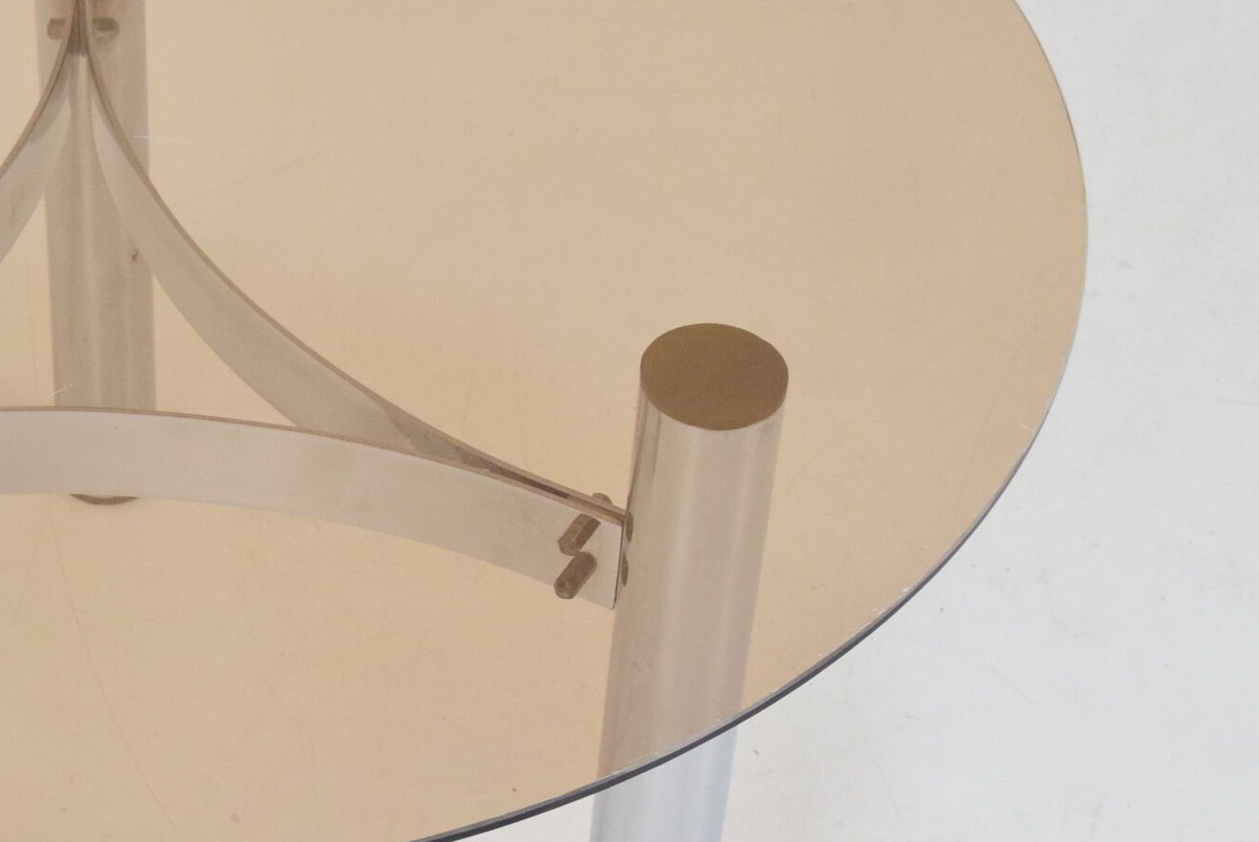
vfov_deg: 13.2
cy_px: 489
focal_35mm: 104
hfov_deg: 19.2
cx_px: 93
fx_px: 3644
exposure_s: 1/160
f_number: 6.3
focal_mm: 31
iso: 1600
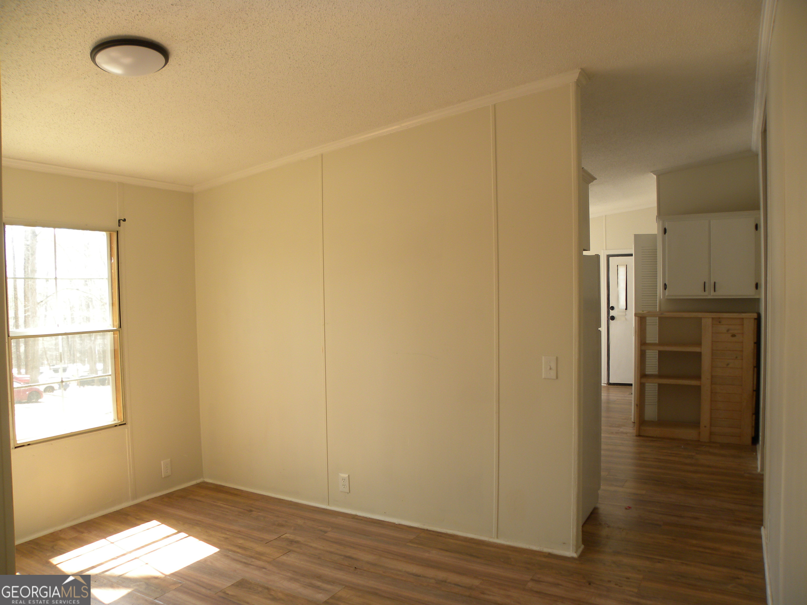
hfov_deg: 67.3
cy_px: 302
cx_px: 404
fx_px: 606
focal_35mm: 26
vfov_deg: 53.1
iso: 64
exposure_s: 1/71.7
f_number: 2.8
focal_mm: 4.6
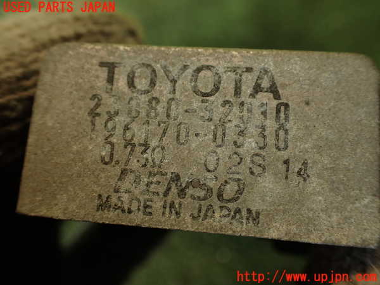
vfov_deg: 44.2
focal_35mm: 32
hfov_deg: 56.8
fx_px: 351
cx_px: 190
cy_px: 142
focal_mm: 5.79
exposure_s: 1/50
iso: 200
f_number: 2.4
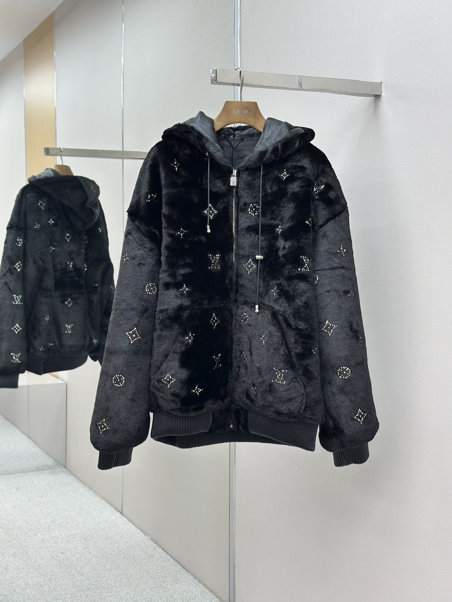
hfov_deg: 30.3
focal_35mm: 48
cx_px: 226
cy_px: 301
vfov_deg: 39.7
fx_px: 836
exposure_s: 1/172
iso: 100
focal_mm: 6.86
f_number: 1.78
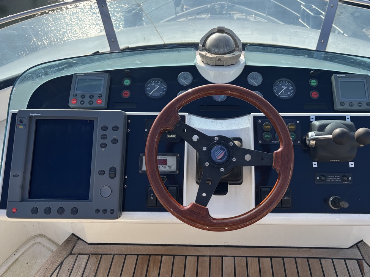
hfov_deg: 56.6
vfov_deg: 44.0
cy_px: 117
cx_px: 211
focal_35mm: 32
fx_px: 342
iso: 50
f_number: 1.6
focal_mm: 5.96
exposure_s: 1/2151
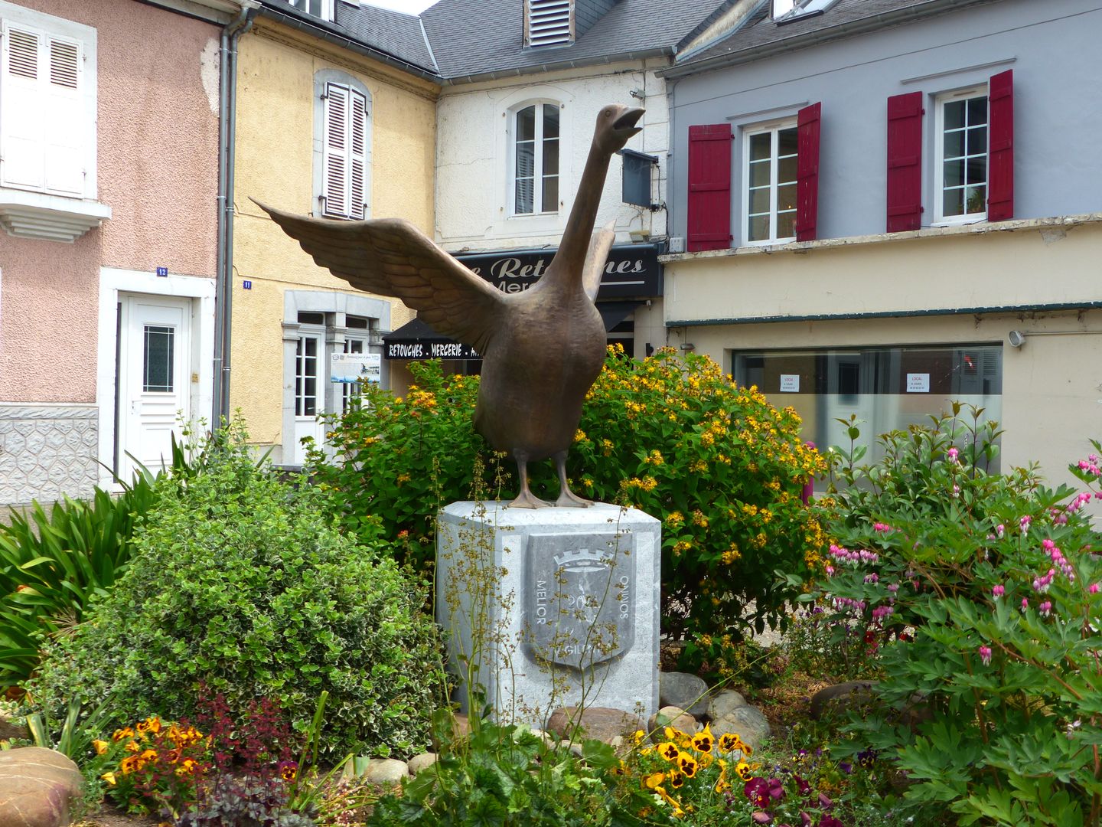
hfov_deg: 46.8
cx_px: 551
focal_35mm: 40
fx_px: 1273
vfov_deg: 36.0
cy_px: 414
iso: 100
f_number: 4
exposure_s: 1/500
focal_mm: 7.1
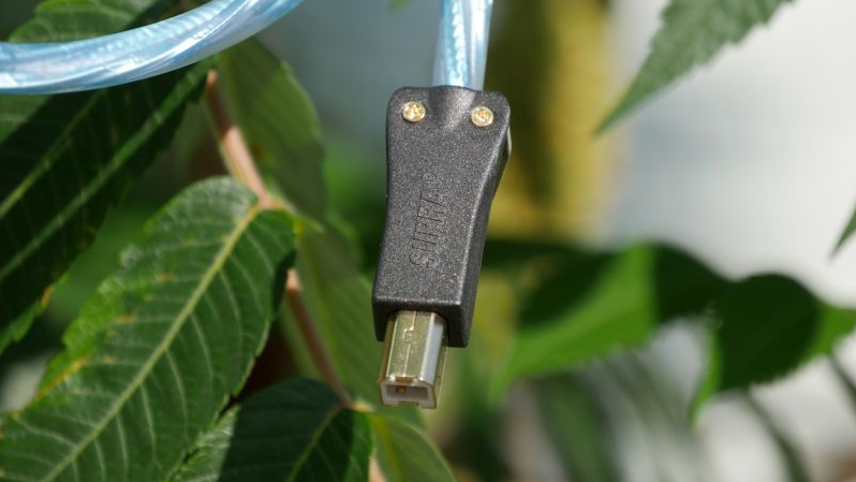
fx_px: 6946
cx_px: 428
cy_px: 208
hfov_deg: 7.1
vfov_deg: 4.0
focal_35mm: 306
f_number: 5.6
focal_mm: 140
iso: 200
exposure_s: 1/640
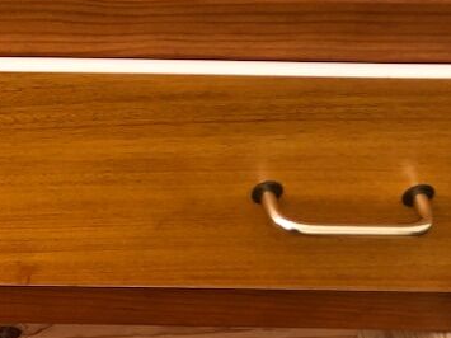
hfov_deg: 17.9
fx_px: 1315
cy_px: 418
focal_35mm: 101
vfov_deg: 14.1
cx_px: -172
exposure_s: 1/827
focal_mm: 3.99
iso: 20
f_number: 1.8
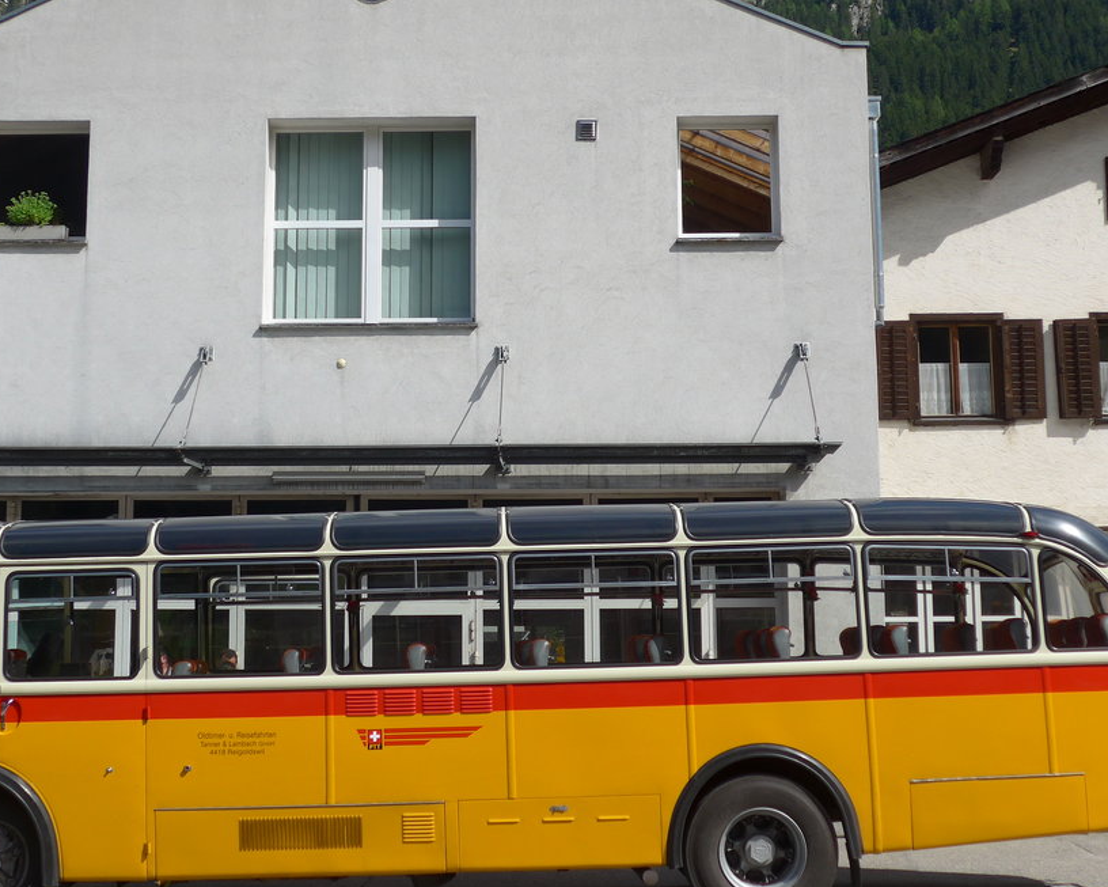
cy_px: 394
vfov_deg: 27.1
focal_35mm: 56
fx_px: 1837
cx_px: 490
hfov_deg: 33.5
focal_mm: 8
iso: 80
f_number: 2.8
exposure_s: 1/2000
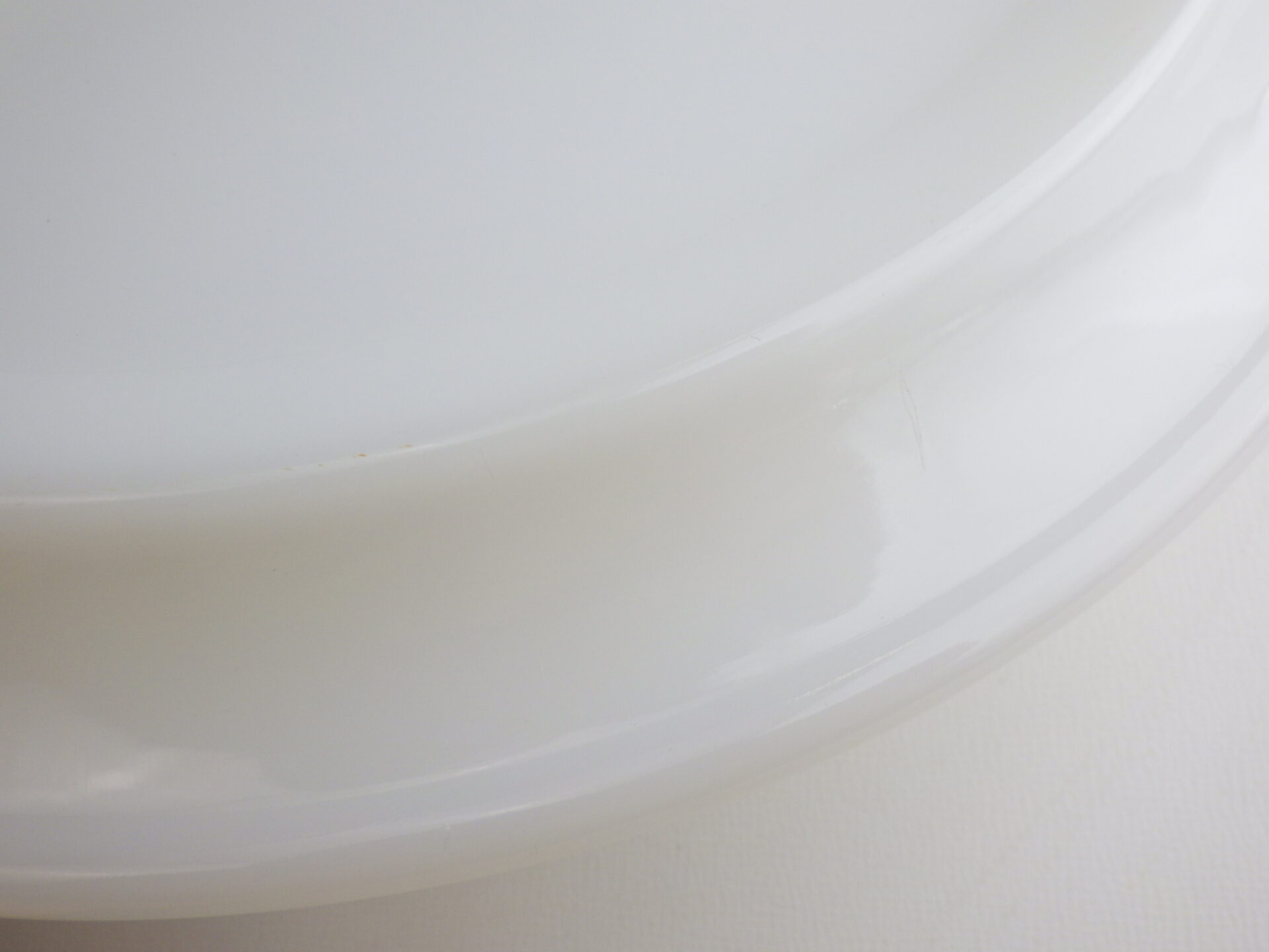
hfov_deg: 54.0
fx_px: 1246
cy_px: 476
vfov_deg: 41.8
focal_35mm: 34
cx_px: 634
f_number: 3.8
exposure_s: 1/200
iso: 125
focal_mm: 6.1
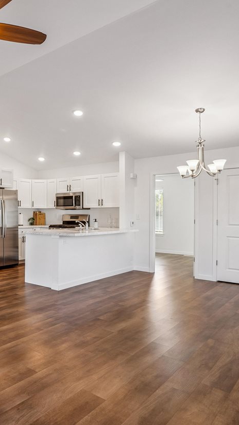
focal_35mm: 26
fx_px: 293
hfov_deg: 37.8
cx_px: -17
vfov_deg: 71.9
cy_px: 211
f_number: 9
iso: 400
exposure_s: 1/25
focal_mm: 16
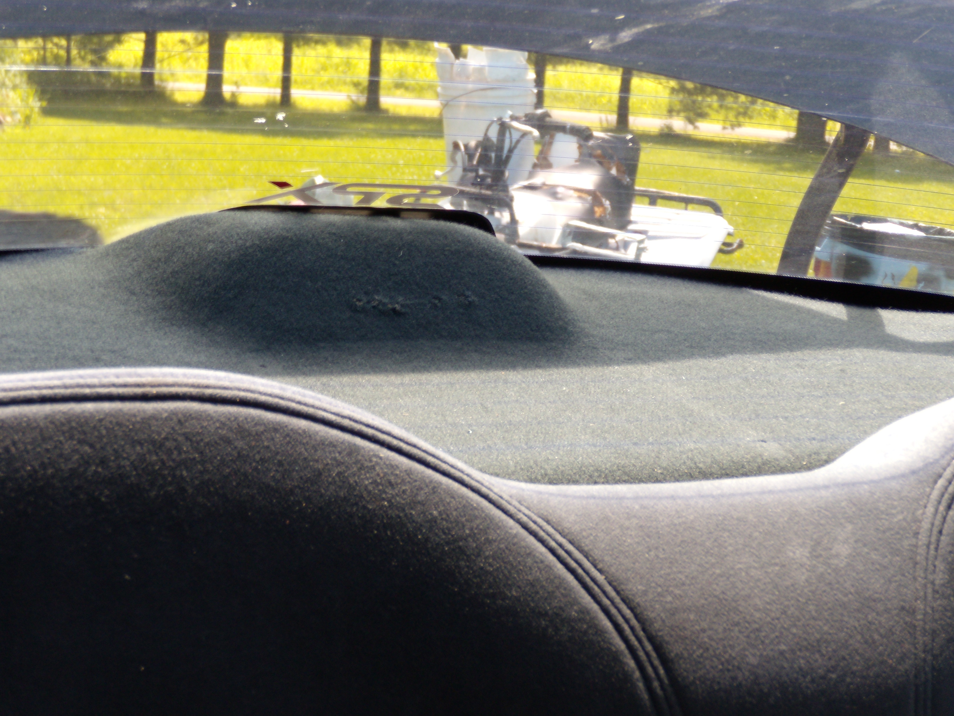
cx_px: 477
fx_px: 1598
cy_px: 358
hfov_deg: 33.2
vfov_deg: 25.2
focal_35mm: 58
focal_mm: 10.4
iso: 80
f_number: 4
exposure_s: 1/15
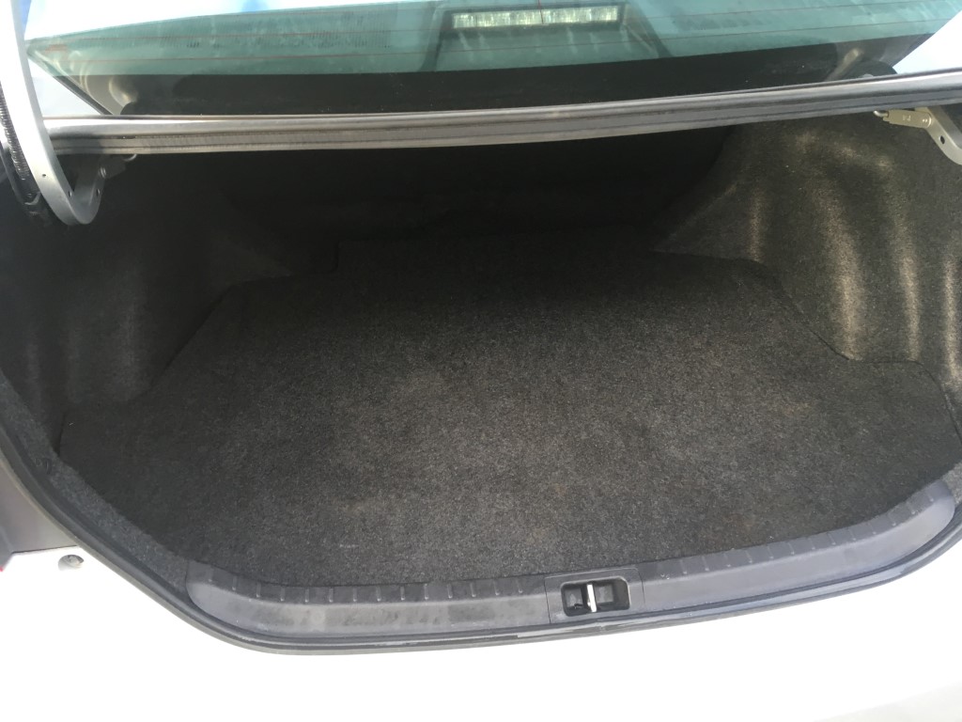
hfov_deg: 61.7
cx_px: 481
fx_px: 806
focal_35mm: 29
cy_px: 361
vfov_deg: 48.2
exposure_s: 1/30
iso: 80
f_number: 2.2
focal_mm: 4.15
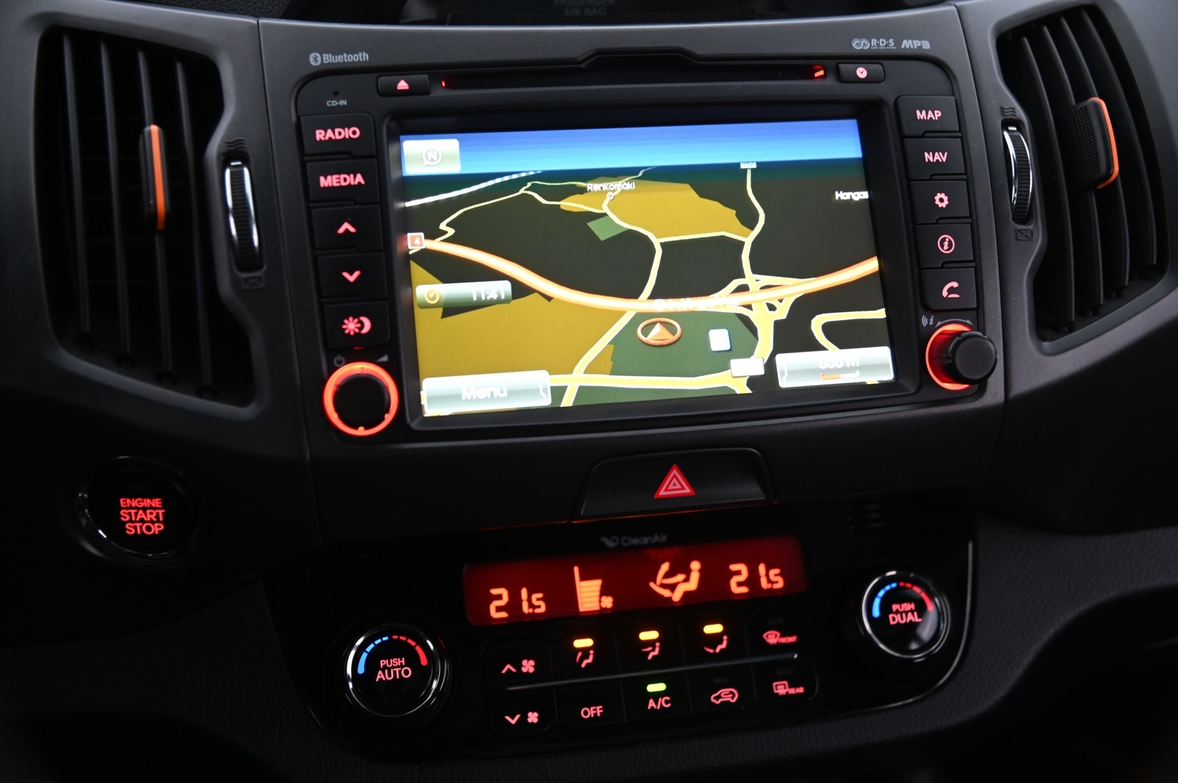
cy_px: 392
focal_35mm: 40
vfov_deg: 33.3
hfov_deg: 48.5
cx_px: 589
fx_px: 1308
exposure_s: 1/25
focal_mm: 40
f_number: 4
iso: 2000
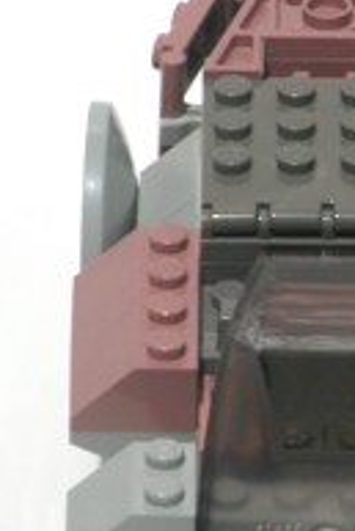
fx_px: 14026
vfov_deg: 2.2
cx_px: 341
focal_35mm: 950
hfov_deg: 1.4
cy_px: 432
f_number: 7.4
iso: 100
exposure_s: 1/1092
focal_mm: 71.2
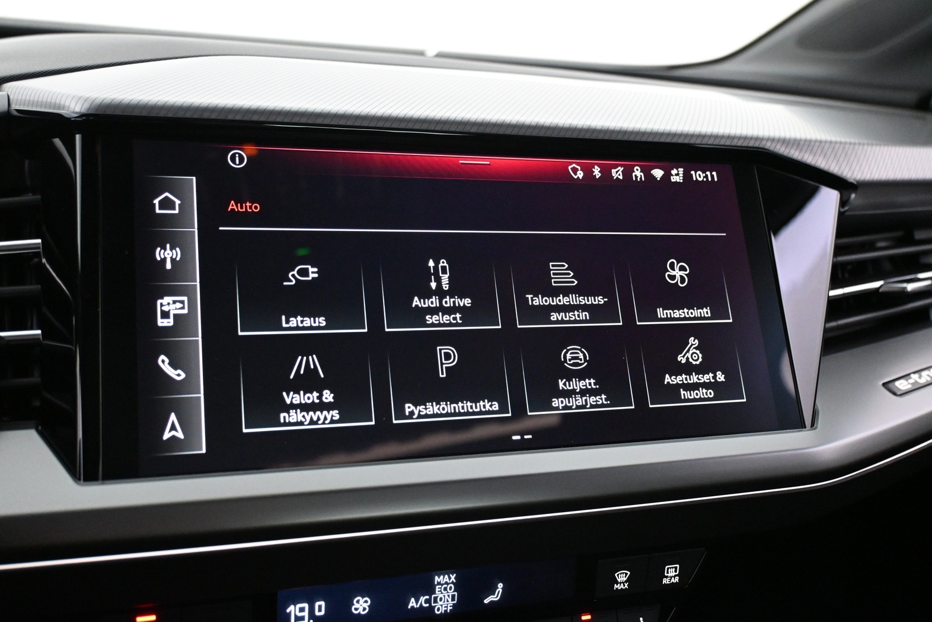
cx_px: 458
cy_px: 315
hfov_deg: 55.8
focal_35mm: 34
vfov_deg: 38.9
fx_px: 880
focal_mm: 22
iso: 4000
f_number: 4
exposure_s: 1/60
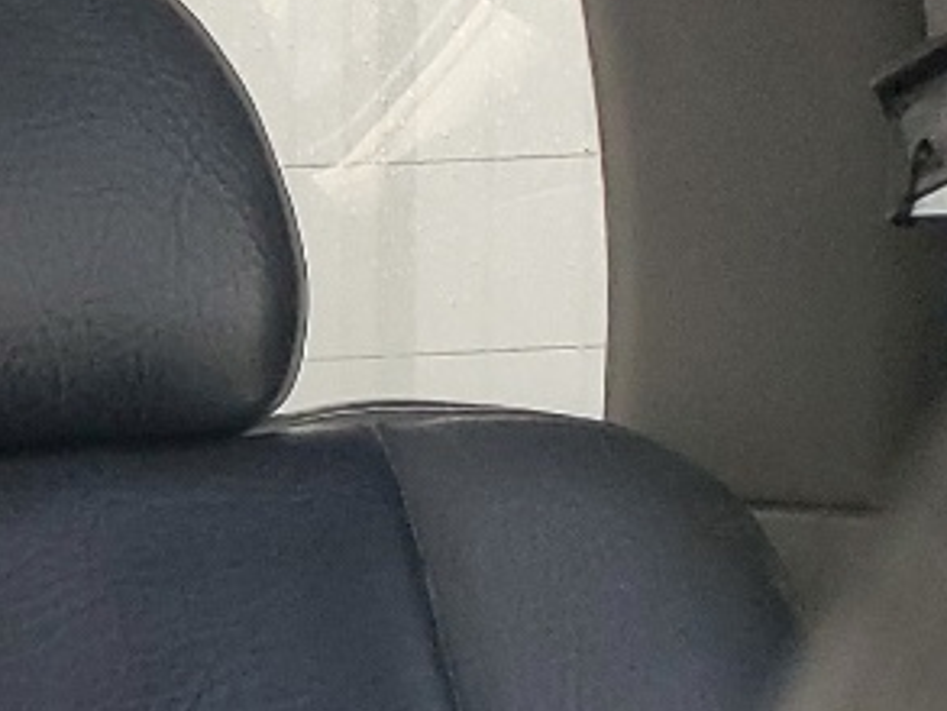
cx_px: -1532
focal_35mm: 142
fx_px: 3886
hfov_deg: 11.0
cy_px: 1112
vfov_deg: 10.1
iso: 79
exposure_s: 1/120
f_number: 1.5
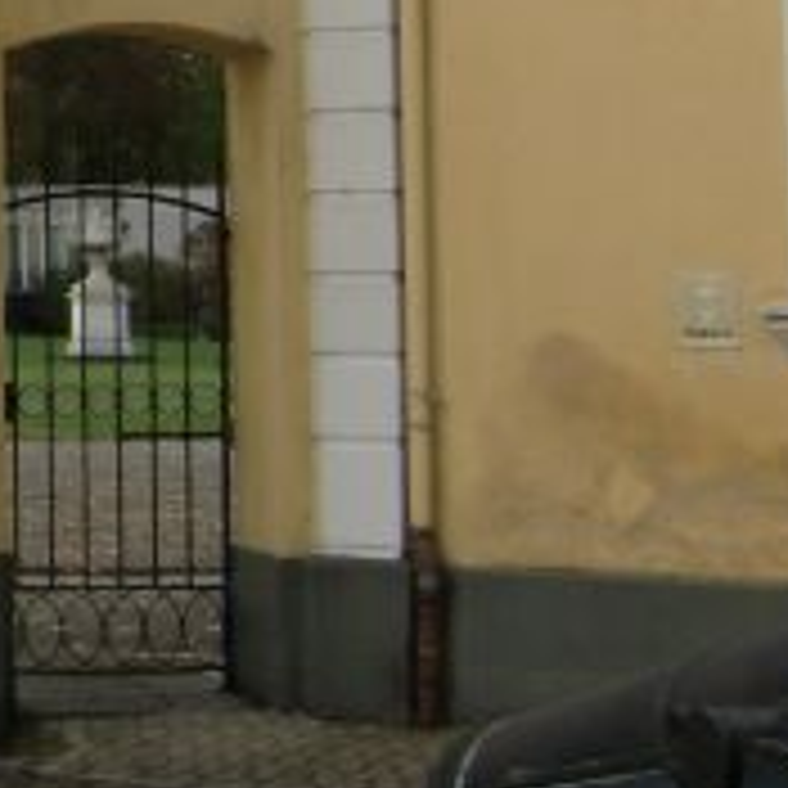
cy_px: 72
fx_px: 3013
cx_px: -950
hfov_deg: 12.5
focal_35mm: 117
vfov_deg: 14.7
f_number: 3.5
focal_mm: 5.2
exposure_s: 1/250
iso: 64
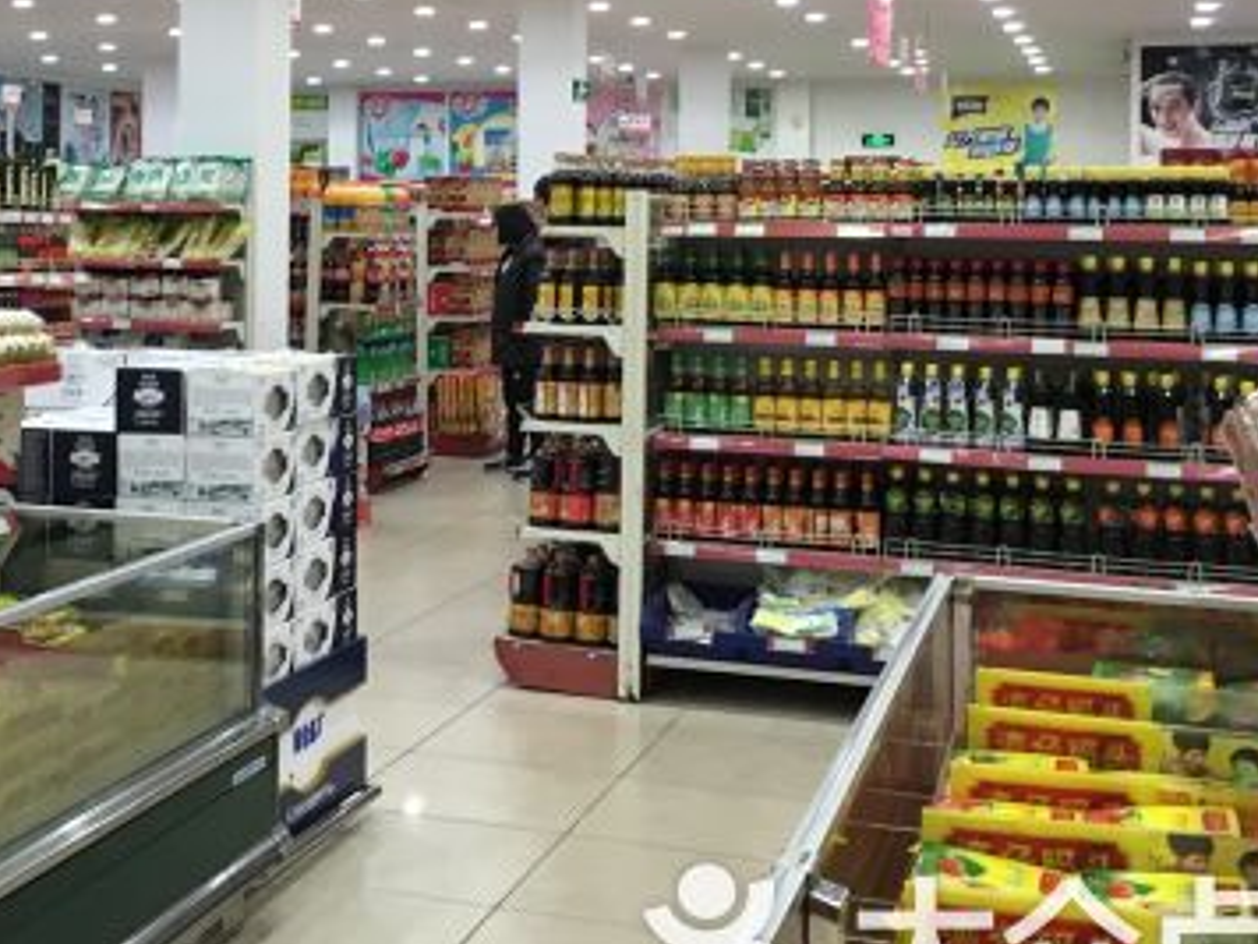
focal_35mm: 57
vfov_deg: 25.3
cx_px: 293
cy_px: 203
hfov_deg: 33.0
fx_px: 2071
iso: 80
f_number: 2.2
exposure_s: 1/33
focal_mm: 4.15
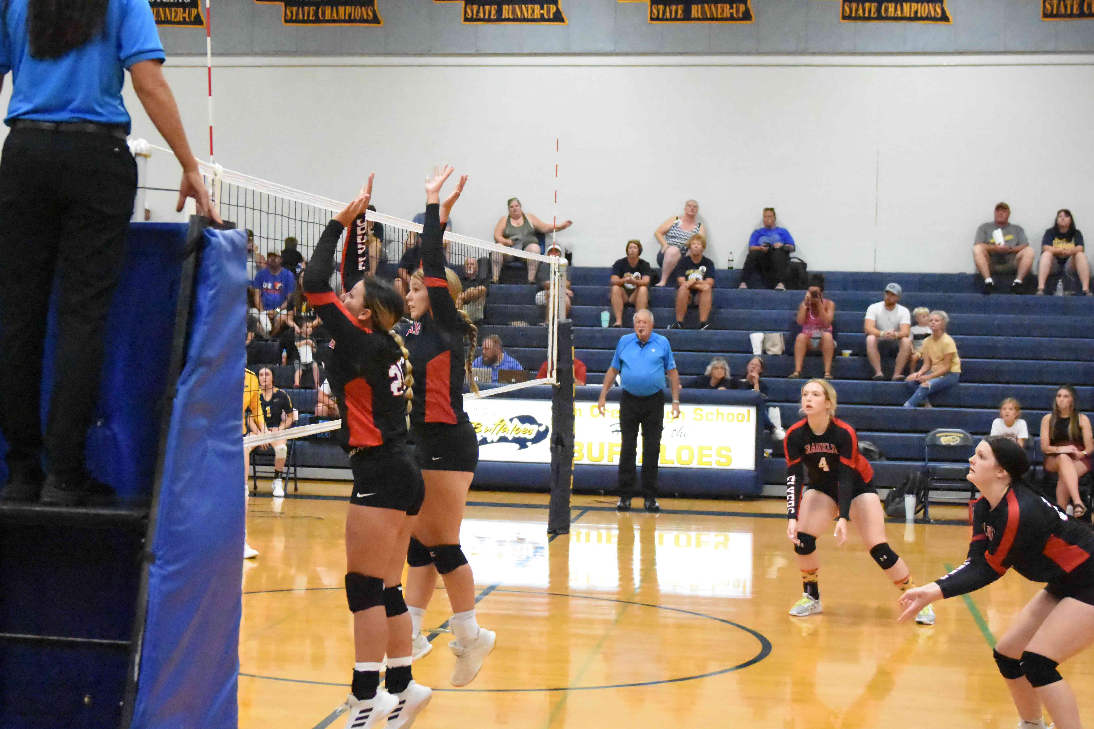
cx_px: 429
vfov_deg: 21.0
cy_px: 308
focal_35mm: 65
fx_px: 1963
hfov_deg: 31.0
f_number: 2.8
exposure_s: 1/3200
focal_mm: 35
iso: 25600
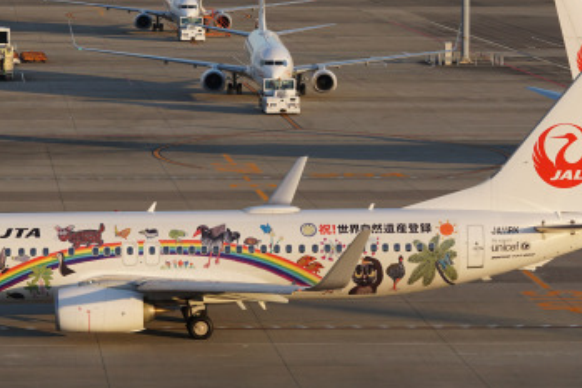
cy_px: 246
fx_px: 3783
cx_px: 183
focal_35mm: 234
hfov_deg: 8.8
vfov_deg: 5.9
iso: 100
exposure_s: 1/320
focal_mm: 85
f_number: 5.6
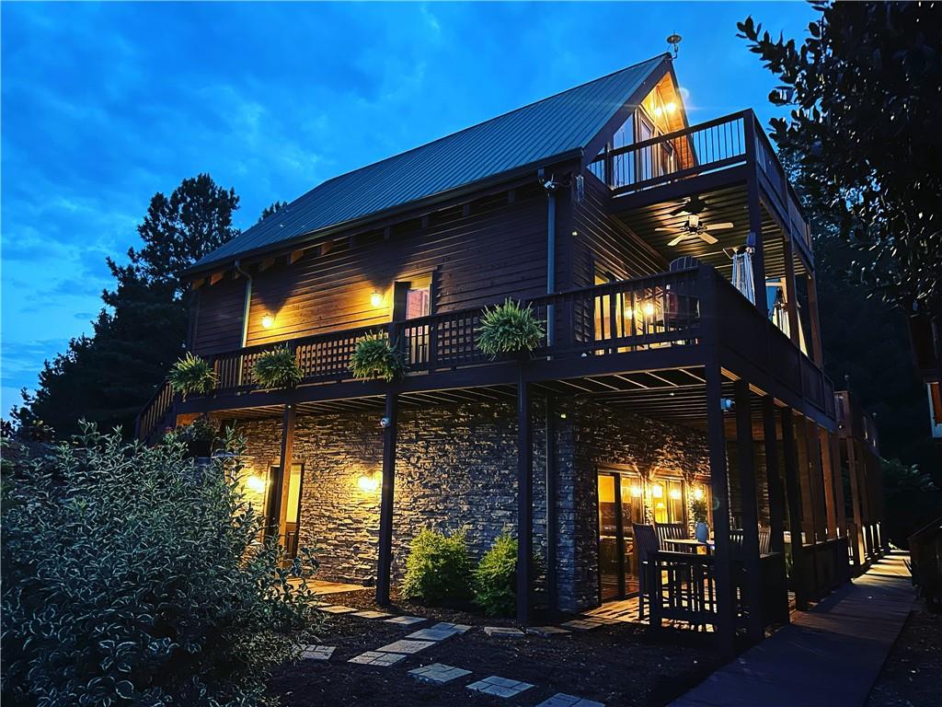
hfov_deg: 71.6
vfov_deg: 56.8
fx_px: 653
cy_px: 354
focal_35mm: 24
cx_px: 471
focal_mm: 6.86
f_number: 1.78
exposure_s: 1/20
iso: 1600
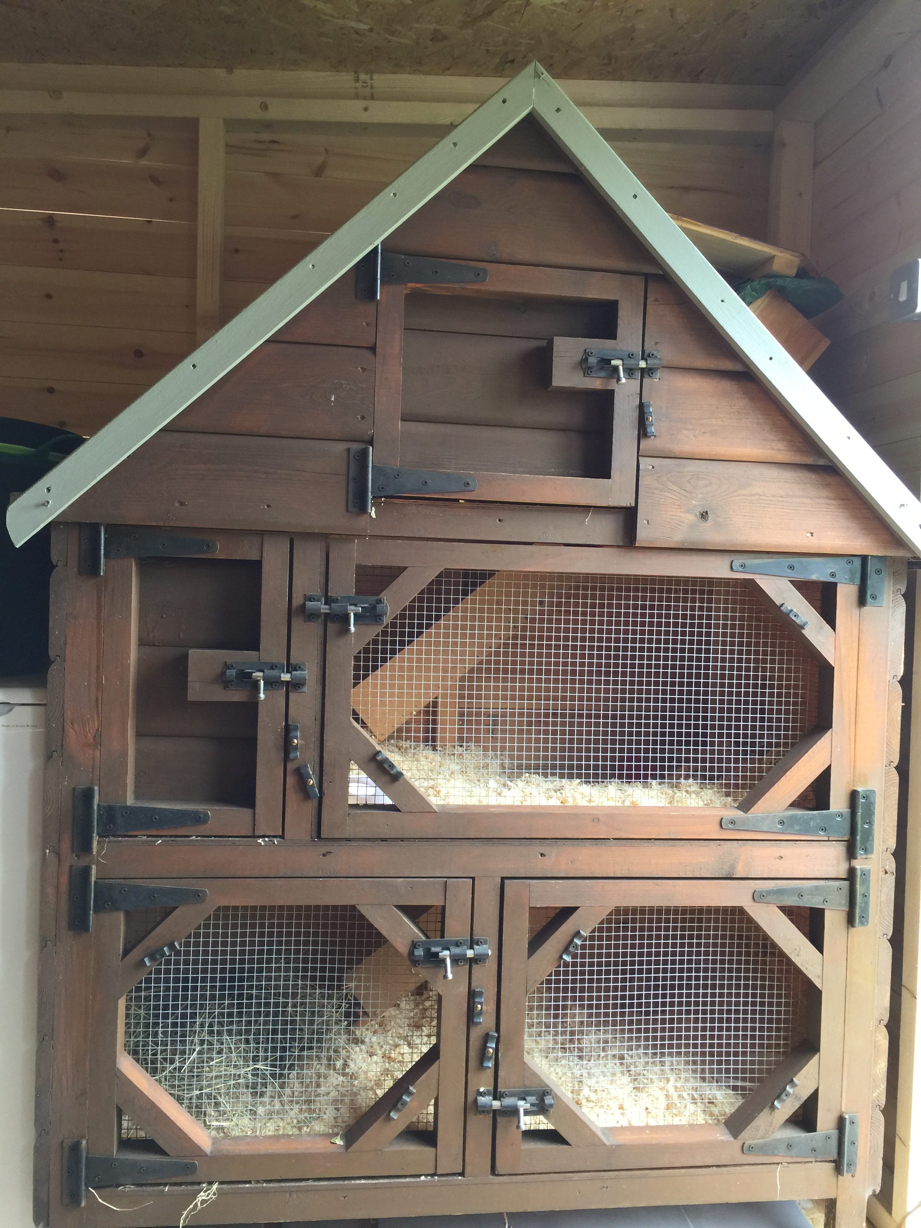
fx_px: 1029
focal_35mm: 29
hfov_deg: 48.2
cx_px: 460
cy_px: 614
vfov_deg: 61.7
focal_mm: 4.15
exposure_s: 1/33
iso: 40
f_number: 2.2
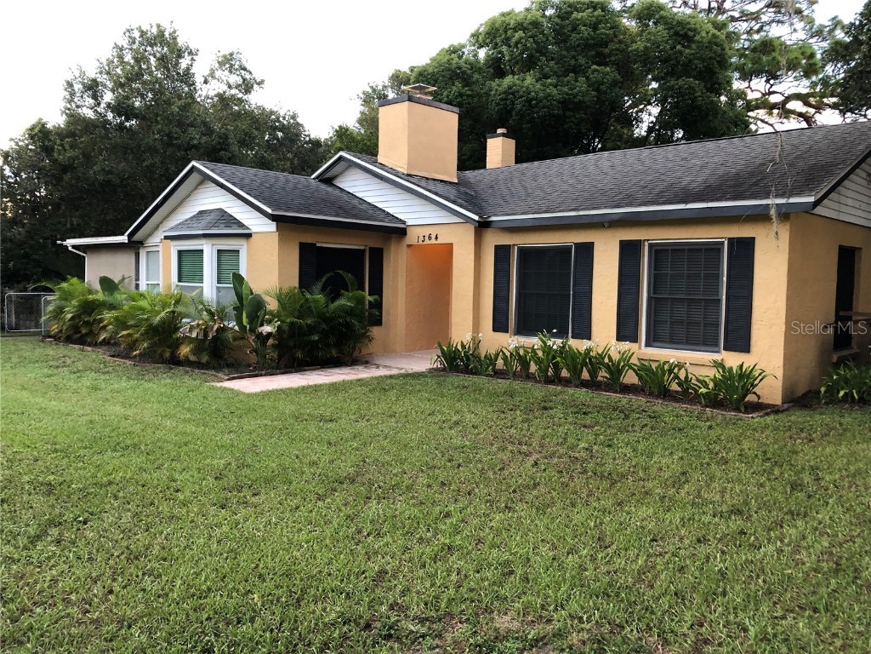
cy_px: 327
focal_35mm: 28
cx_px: 436
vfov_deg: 49.7
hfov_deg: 63.4
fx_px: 705
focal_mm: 4
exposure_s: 1/30
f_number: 1.8
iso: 40
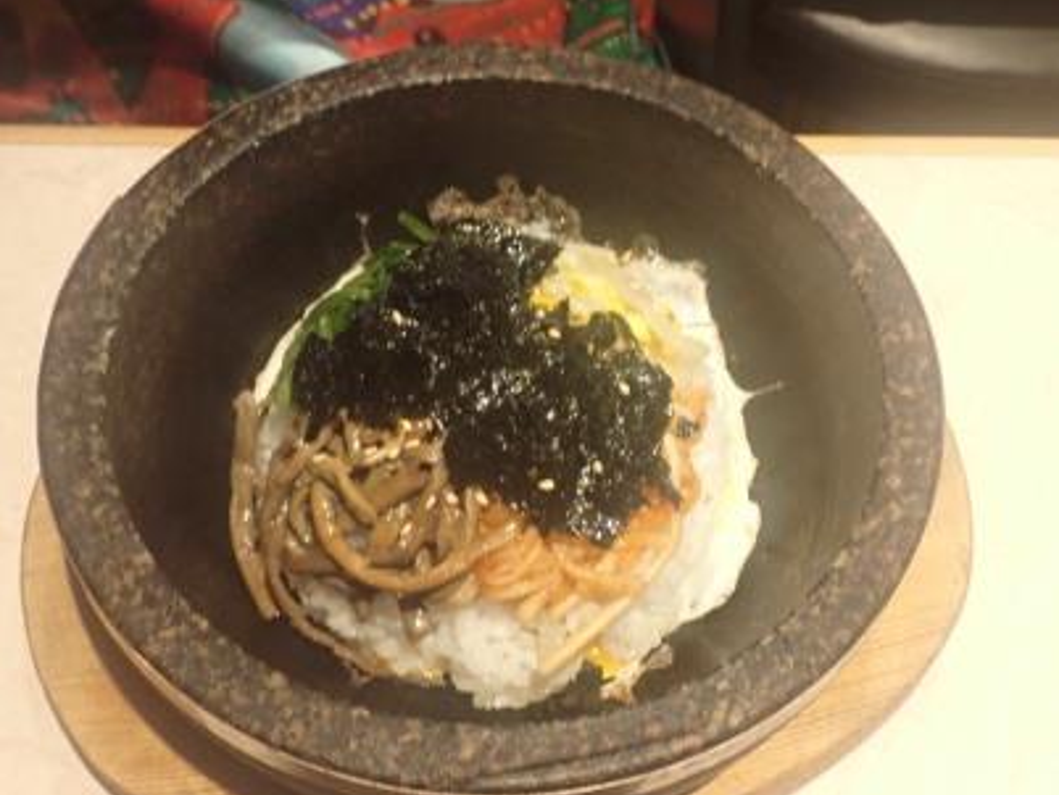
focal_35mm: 49
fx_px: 1500
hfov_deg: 38.8
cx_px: 587
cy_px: 437
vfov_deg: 29.7
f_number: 2.9
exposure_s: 1/25
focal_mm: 7.84
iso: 800
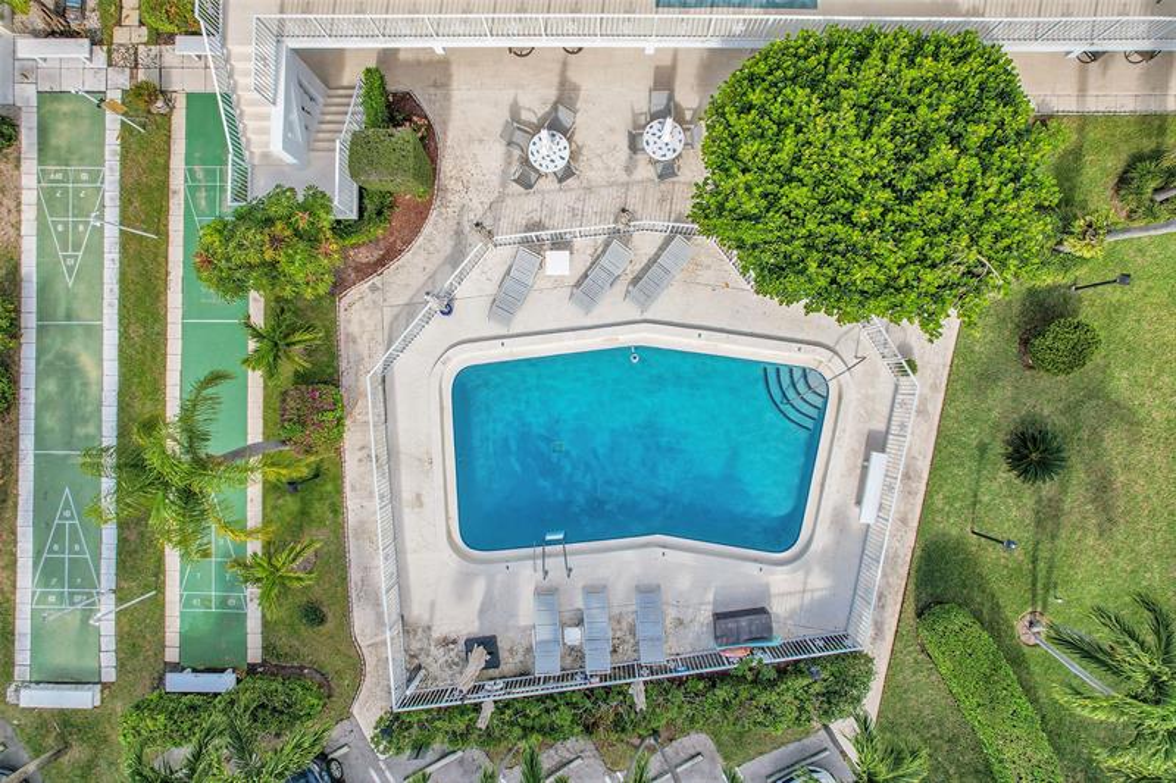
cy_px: 392
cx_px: 588
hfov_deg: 78.6
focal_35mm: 22
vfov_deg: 57.2
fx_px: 718
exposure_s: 1/400
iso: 100
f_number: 2.8
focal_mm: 8.38
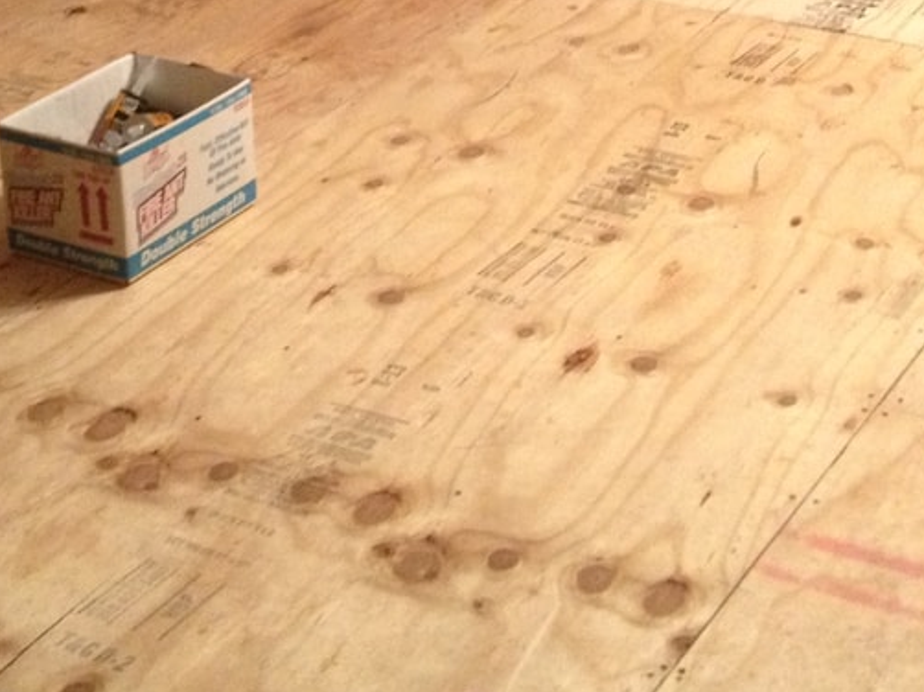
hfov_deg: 21.1
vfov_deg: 15.2
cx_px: 498
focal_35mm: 93
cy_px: -177
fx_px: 2481
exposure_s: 1/15
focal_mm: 4.28
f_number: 2.4
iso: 400
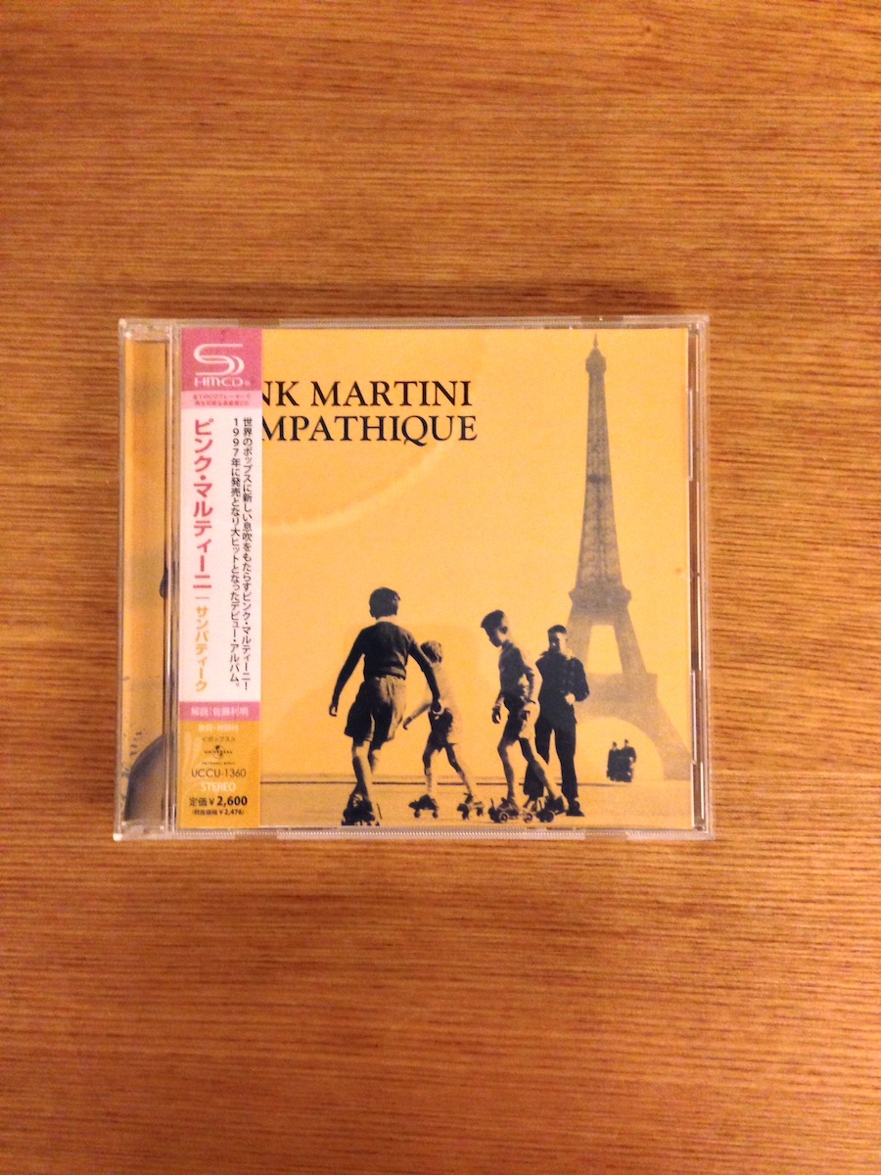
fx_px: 1120
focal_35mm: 33
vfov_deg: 55.4
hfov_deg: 42.9
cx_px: 440
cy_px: 588
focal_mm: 4.12
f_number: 2.4
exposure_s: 1/15
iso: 400
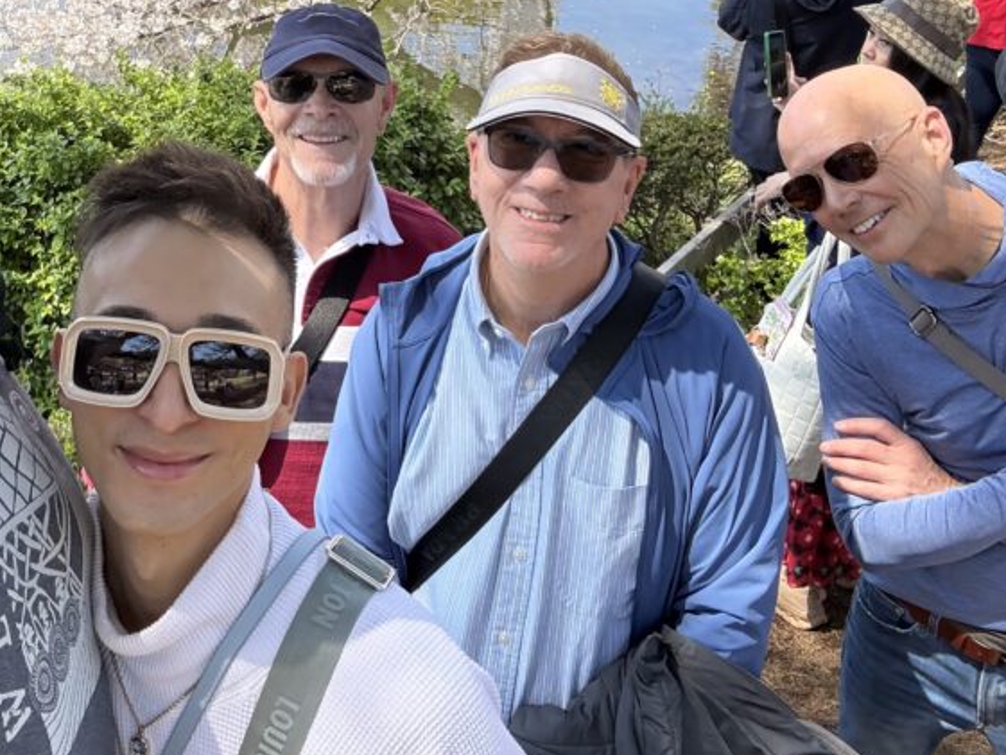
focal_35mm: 42
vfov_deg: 33.1
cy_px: 120
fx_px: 1221
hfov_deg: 43.4
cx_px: 258
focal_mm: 2.7
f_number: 1.9
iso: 40
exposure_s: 1/244
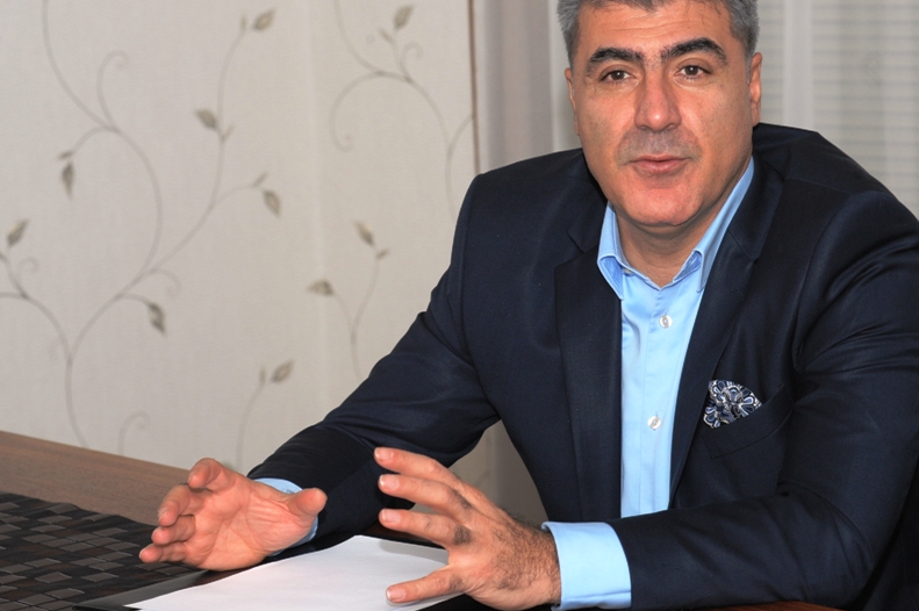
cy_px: 294
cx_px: 407
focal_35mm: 145
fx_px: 3698
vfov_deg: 9.4
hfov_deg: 14.2
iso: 640
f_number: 7.1
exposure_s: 1/125
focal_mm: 112
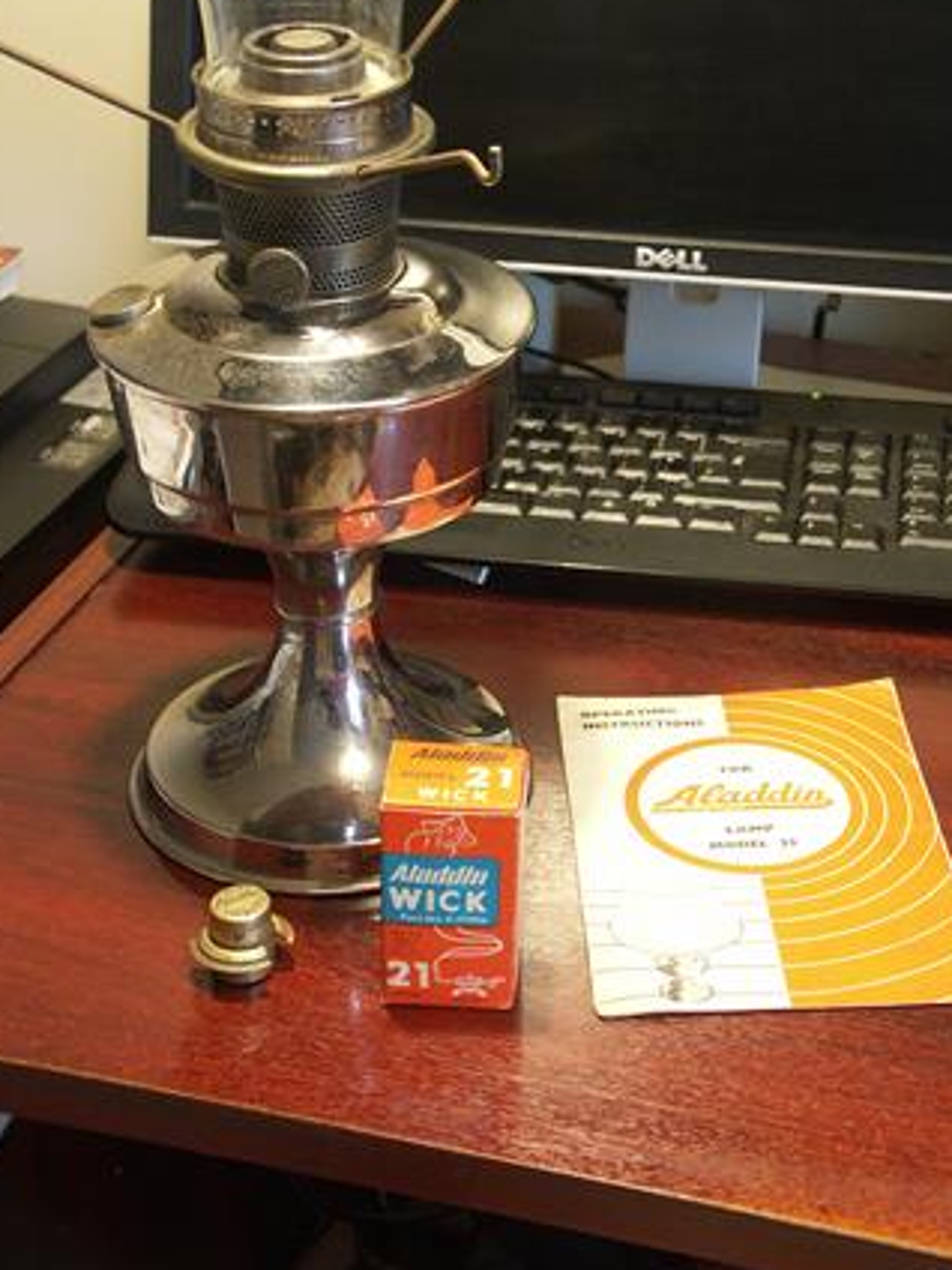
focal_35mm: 77
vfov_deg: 25.3
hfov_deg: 19.1
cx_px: 518
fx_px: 2824
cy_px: 626
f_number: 3.2
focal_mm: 16.91
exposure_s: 1/6
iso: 200
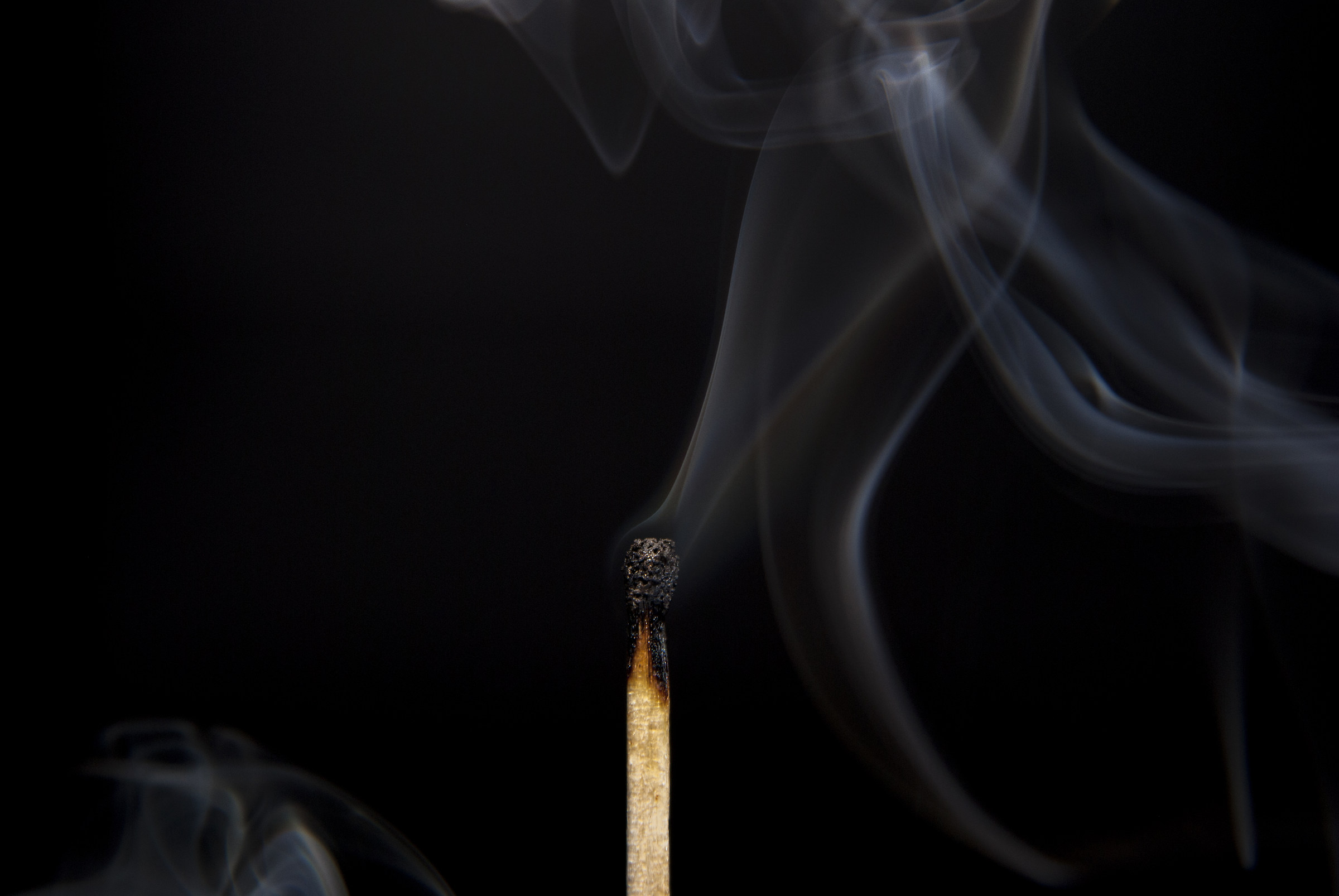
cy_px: 448
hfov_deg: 16.1
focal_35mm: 128
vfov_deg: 10.8
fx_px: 4747
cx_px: 670
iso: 100
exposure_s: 1/100
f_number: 5.6
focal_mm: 85
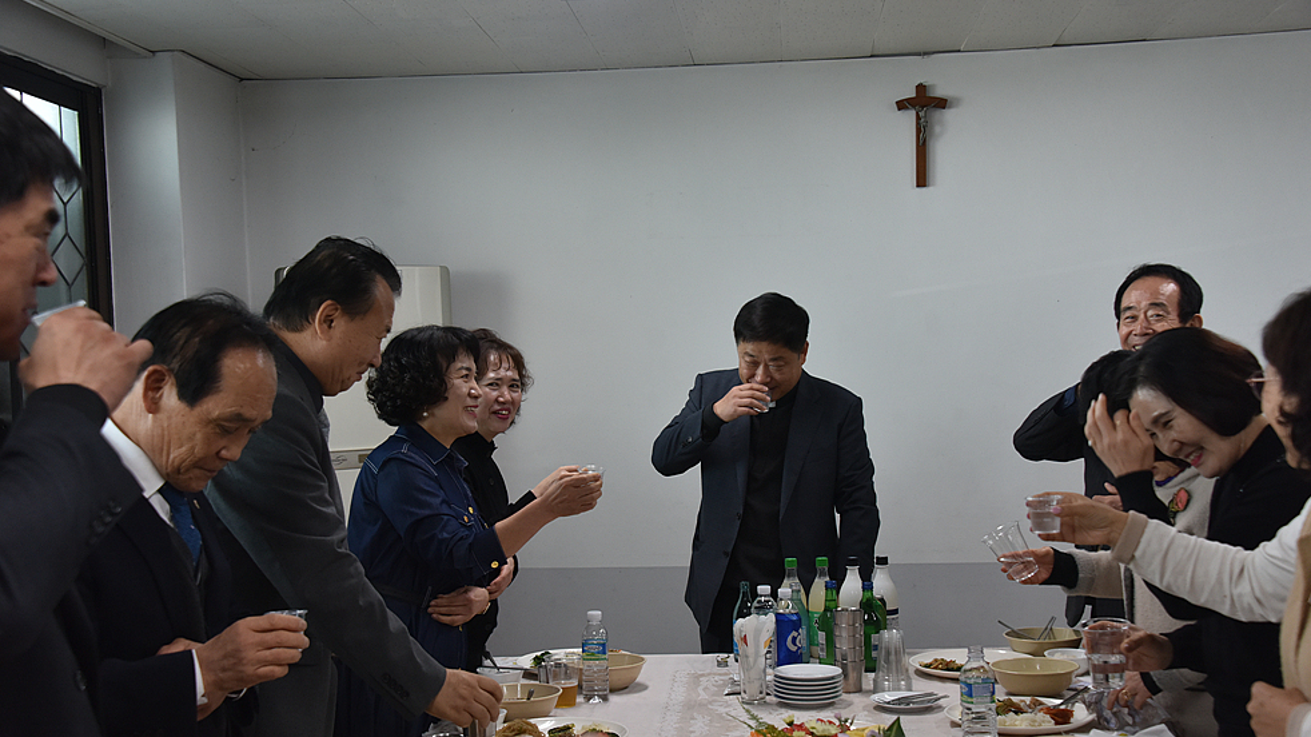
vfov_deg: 24.9
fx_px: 1668
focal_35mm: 48
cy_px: 419
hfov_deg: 42.9
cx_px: 660
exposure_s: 1/125
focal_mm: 45
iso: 1100
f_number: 5.6
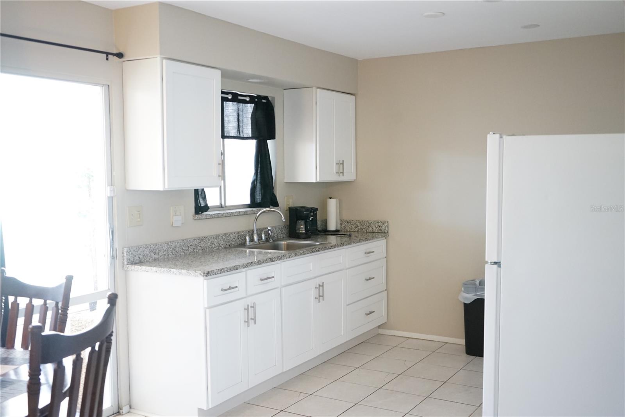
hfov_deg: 53.1
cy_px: 208
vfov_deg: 36.9
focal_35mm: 36
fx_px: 625
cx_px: 312
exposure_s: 1/60
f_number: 4.5
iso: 3200
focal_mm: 36
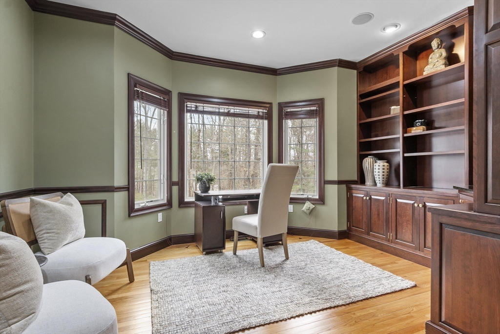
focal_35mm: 18
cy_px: 167
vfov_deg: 67.4
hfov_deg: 90.0
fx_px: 250
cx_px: 250
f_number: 7.1
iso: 400
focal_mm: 12
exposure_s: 1/2
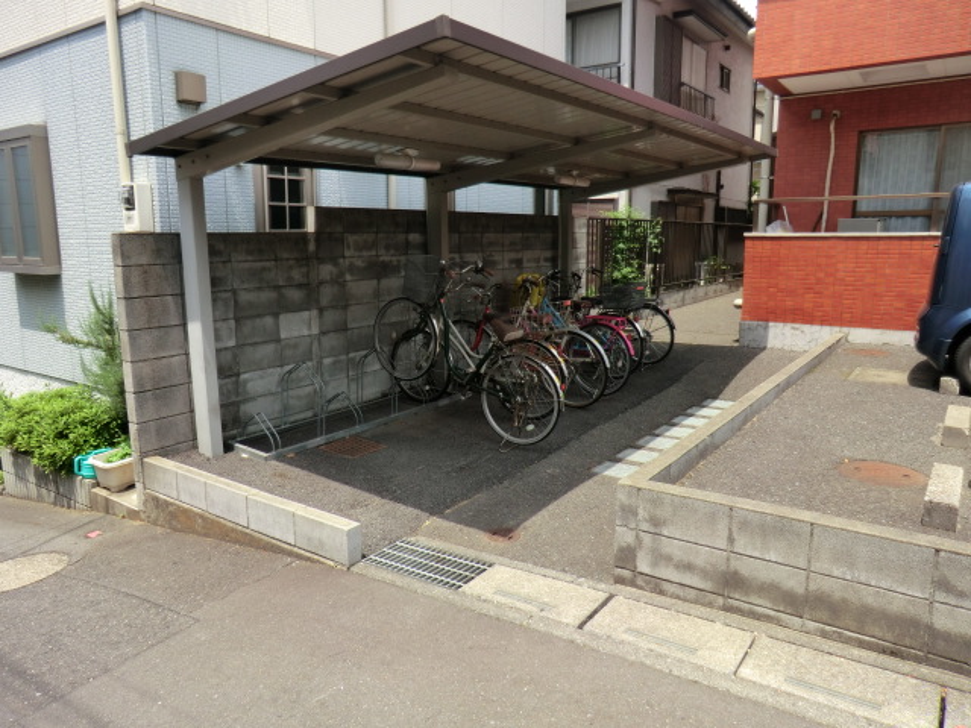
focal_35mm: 24
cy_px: 364
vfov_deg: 56.8
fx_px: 673
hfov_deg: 71.6
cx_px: 486
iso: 80
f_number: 3.2
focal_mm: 4.3
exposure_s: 1/500
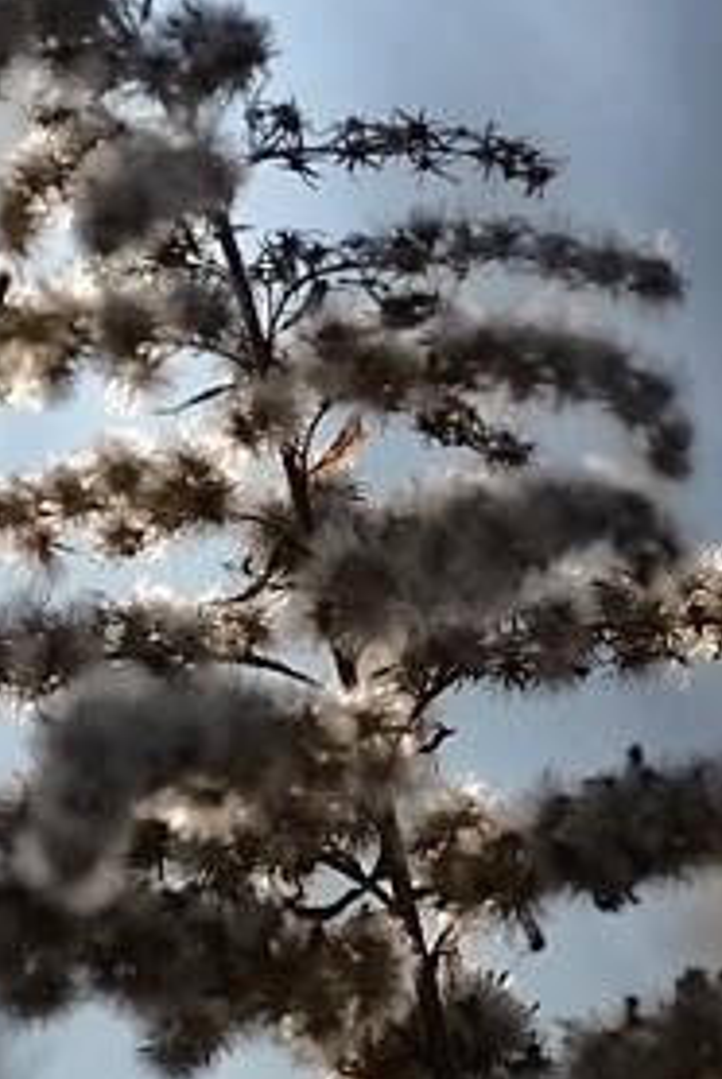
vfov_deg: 5.7
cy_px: 561
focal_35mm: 362
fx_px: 10867
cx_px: 260
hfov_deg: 3.8
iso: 100
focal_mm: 105
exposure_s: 1/800
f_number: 5.6
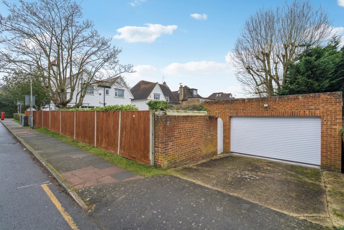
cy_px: 115
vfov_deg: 73.8
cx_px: 172
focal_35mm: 16
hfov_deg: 96.7
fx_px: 153
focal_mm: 16
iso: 500
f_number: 7.1
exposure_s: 1/200
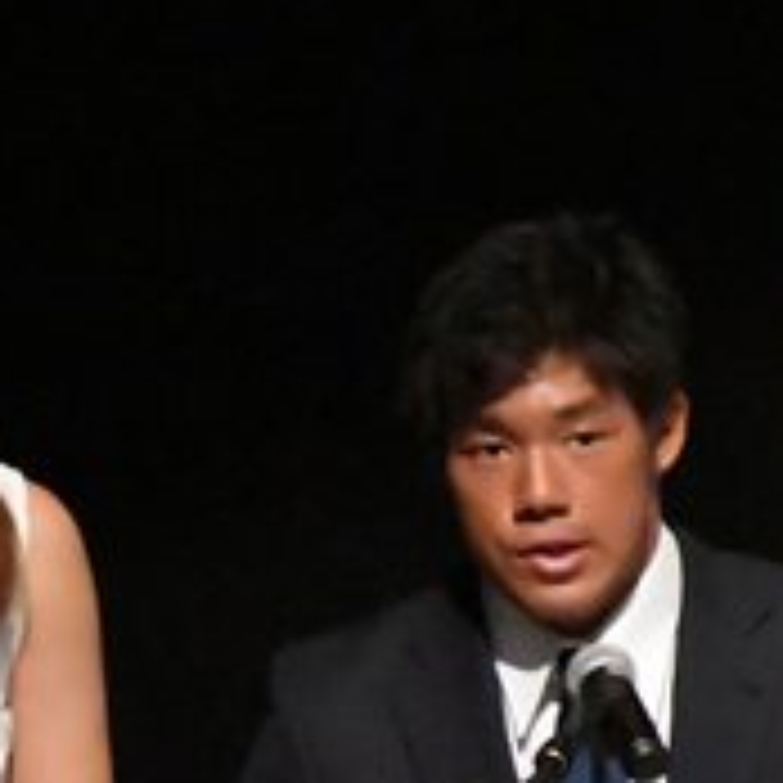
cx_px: 209
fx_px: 43479
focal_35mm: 1699
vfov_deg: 1.0
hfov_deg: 1.0
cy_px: 824
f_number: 5.6
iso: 20000
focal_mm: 300
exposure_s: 1/400
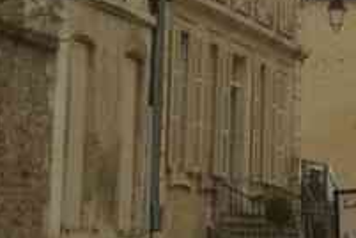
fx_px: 2289
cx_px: 593
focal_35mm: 231
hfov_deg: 8.6
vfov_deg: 5.9
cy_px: -32
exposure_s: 1/180
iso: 100
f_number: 6.7
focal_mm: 31
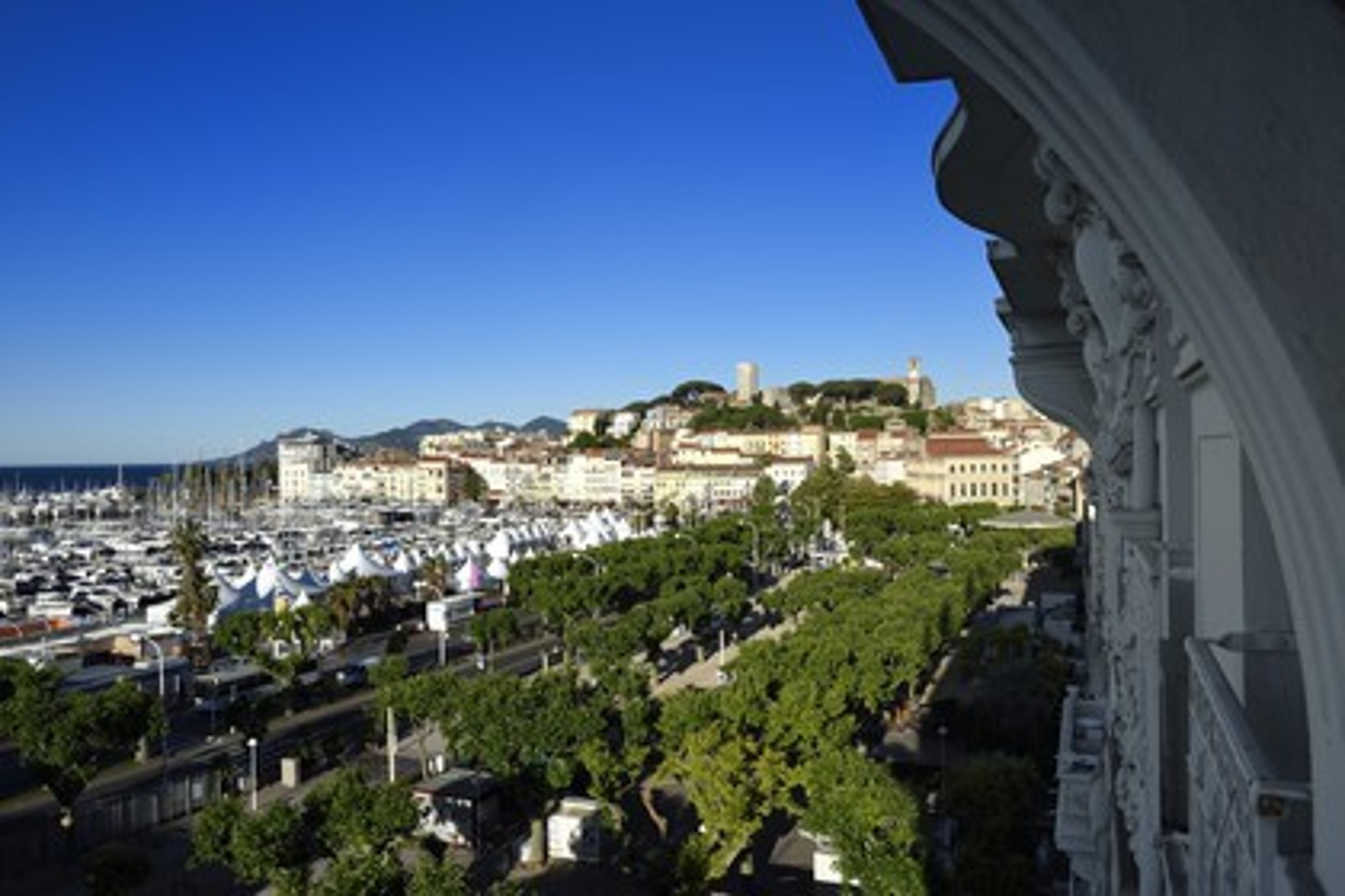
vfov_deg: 47.9
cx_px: 672
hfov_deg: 67.4
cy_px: 448
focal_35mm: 27
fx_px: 1009
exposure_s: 1/160
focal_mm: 27
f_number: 18
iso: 200
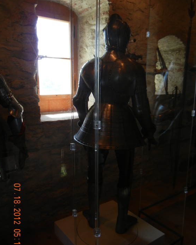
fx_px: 232
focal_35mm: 32
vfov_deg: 55.6
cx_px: 97
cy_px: 132
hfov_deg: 45.8
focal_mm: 5.4
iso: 160
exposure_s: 1/62.5
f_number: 3.5
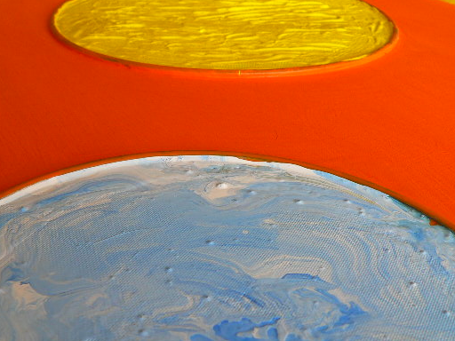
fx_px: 591
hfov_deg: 42.1
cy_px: 162
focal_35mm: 45
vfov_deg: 32.2
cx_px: 221
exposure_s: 1/60
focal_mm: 6
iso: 80
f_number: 2.8
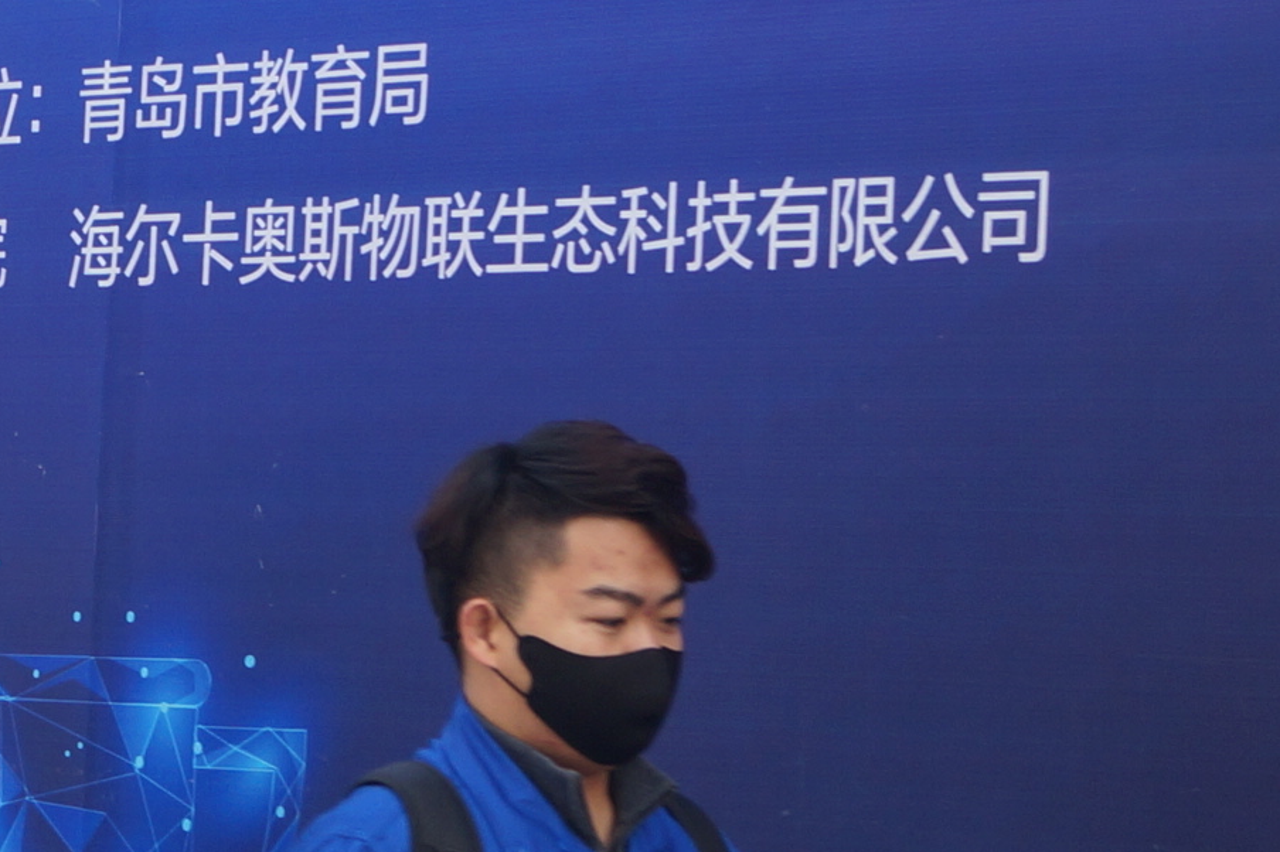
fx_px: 5935
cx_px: -259
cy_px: 430
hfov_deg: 12.0
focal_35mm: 167
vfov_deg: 8.2
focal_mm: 26
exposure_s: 1/160
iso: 100
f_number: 4.5
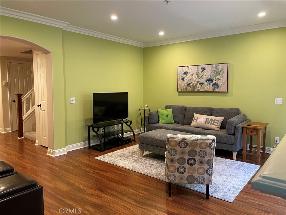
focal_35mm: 26
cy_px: 108
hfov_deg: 67.3
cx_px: 143
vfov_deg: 53.1
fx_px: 215
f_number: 1.6
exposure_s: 1/60
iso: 250
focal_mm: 4.2
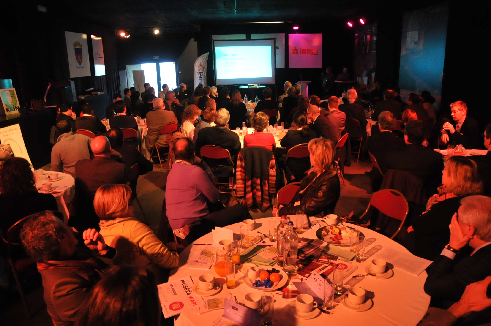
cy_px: 163
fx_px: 368
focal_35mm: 27
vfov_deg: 47.8
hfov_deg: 67.4
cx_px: 246
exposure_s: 1/30
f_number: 3.5
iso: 1250
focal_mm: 18
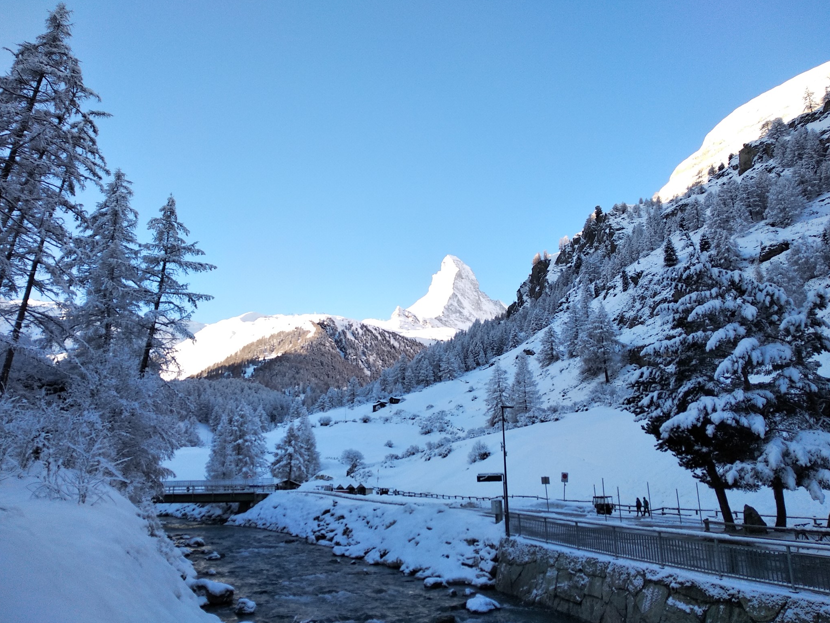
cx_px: 407
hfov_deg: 65.3
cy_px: 307
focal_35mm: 27
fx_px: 647
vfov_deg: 51.4
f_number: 2.2
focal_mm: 3.81
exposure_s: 1/394
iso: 100
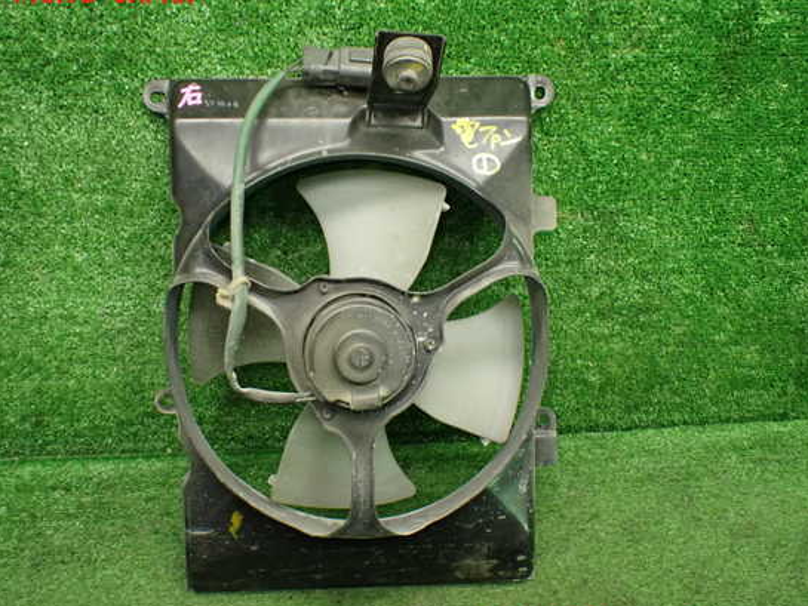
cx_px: 369
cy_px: 308
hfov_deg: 55.3
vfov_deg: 43.0
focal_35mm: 33
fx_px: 770
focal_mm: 5.4
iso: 800
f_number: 2.3
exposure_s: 1/125
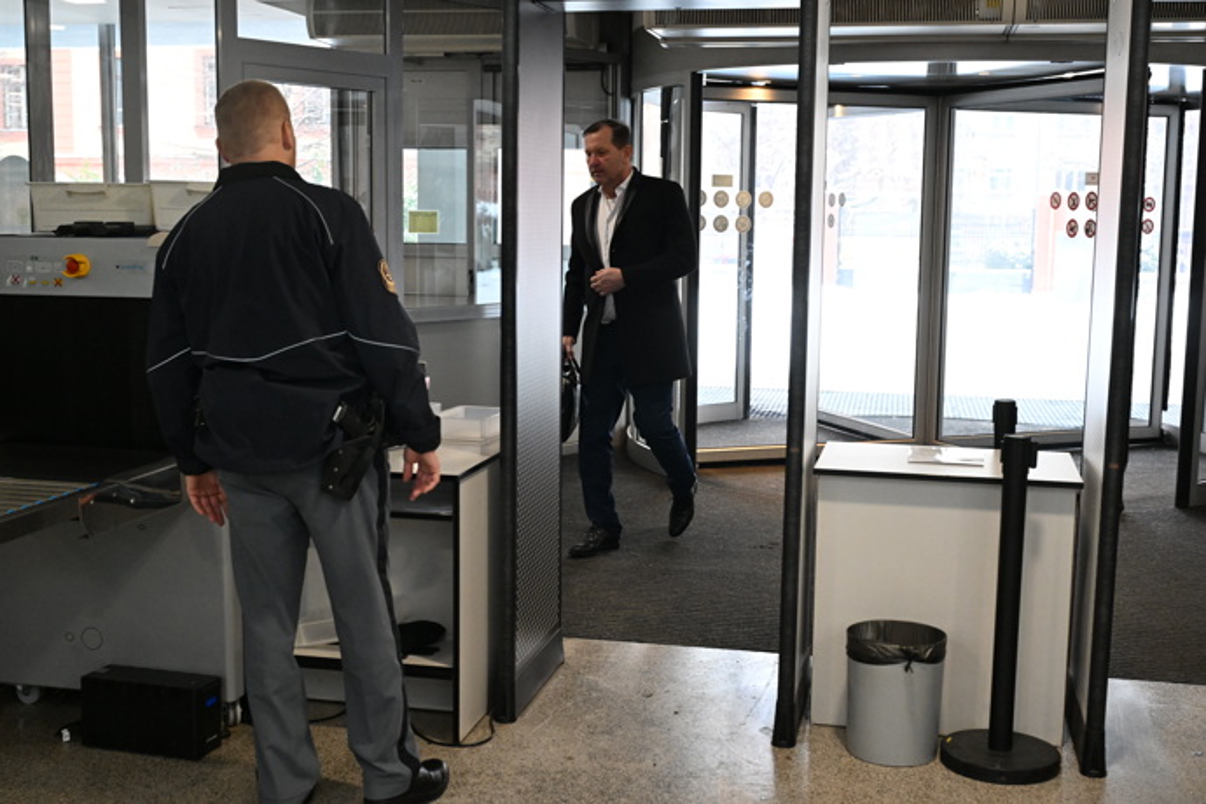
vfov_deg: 31.2
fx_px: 1440
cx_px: 603
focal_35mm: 43
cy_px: 402
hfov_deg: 45.4
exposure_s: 1/320
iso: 6400
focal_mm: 43
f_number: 5.6
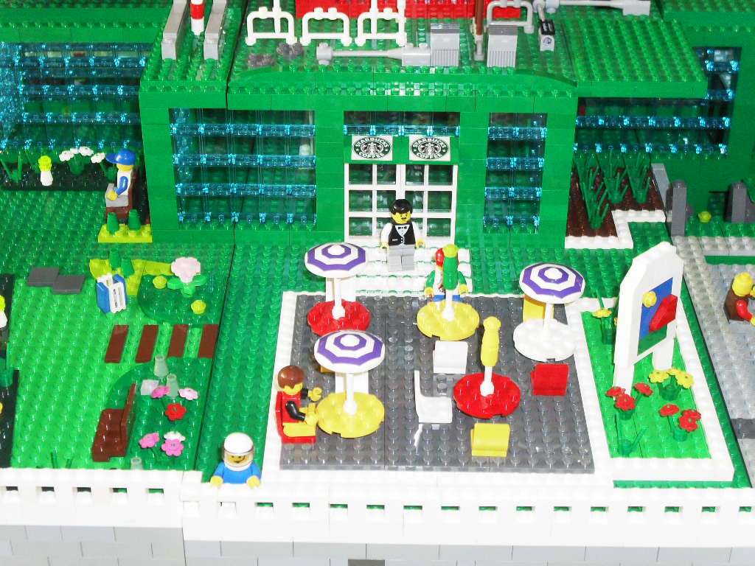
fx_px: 1440
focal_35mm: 66
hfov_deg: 29.4
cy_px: 283
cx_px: 378
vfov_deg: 22.3
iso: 200
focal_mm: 11.7
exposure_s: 1/60
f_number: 4.6
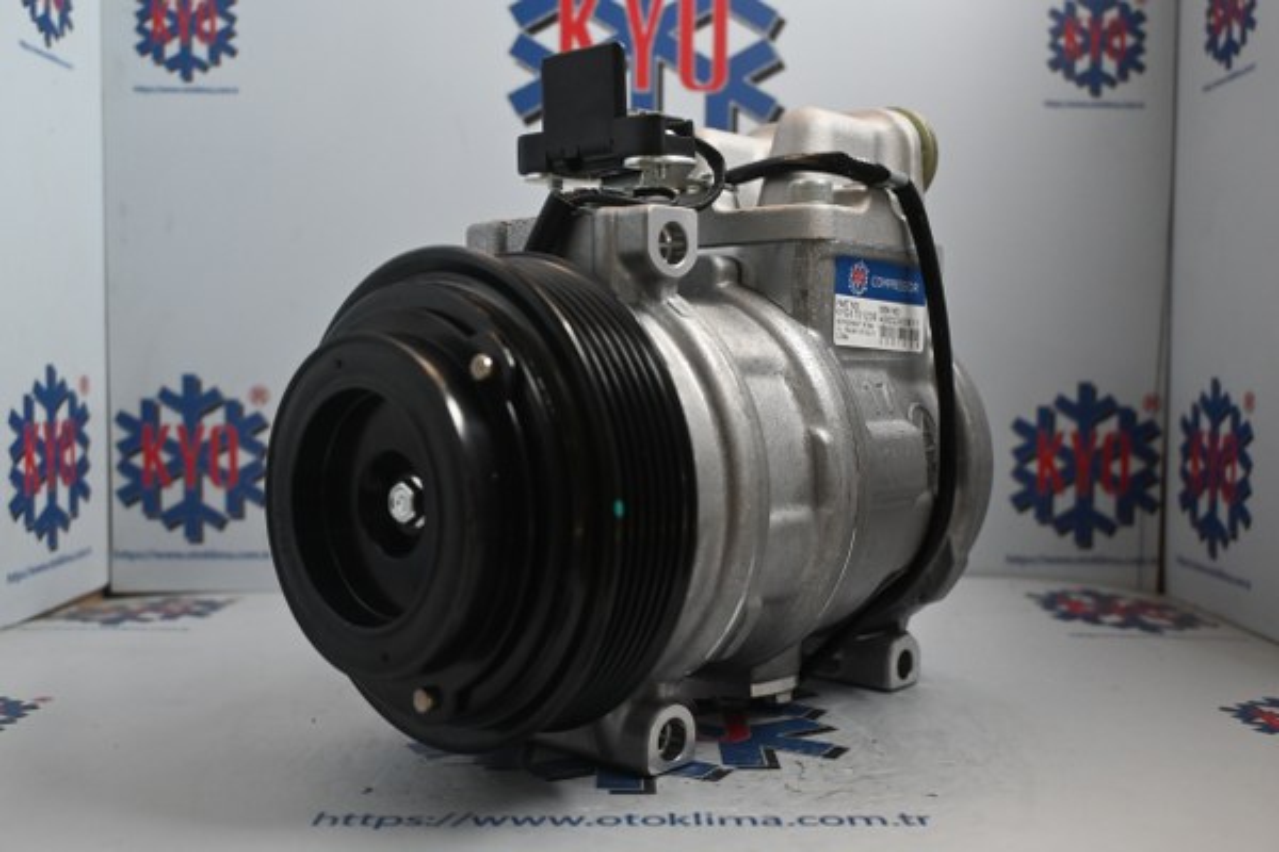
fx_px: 1226
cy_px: 426
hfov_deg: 55.1
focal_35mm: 34
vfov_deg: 38.4
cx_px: 640
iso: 900
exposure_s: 1/125
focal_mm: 23
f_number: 4.2
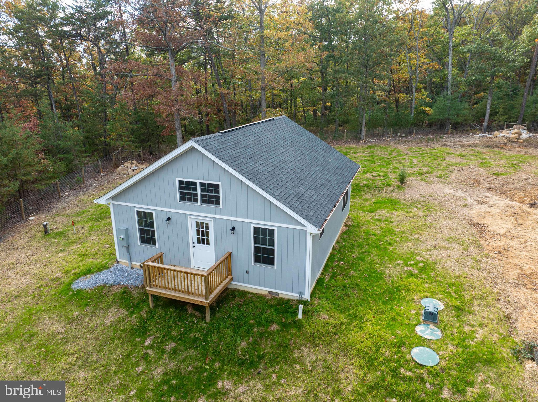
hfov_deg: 71.6
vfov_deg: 56.8
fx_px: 373
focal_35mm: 24
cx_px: 269
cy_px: 201
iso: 100
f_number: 2.8
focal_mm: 12.29
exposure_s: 1/200
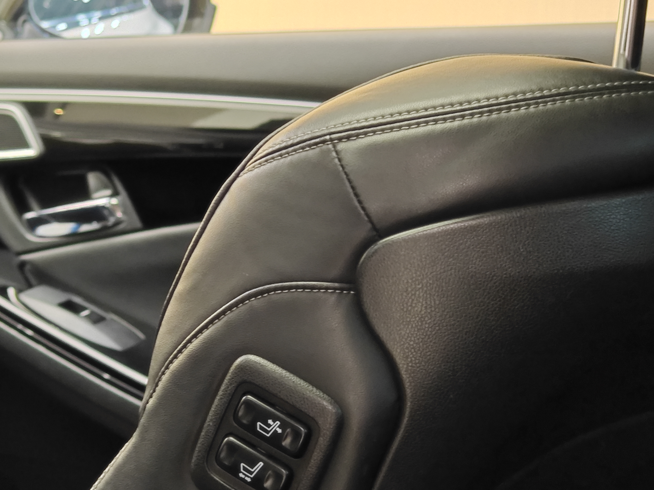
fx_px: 2286
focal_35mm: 121
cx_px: 197
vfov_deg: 12.2
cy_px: 330
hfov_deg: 16.2
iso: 500
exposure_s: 1/20
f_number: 1.8
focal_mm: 9.87
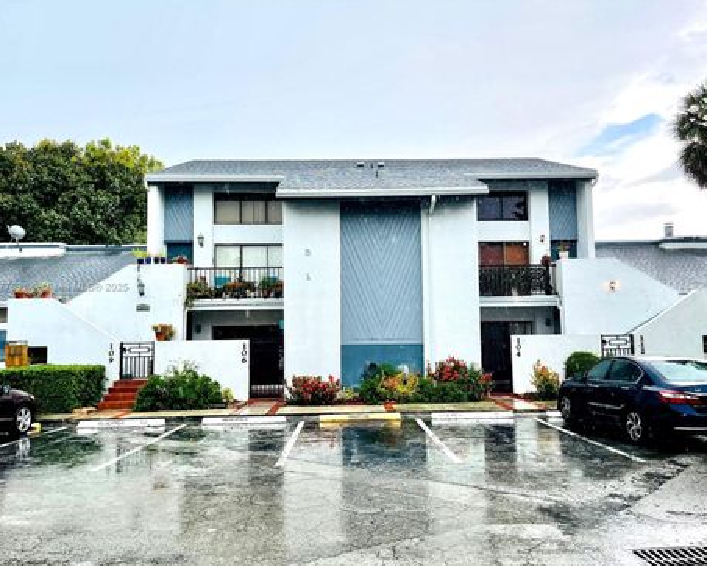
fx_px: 586
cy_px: 288
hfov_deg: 62.2
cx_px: 362
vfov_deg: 51.6
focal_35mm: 28
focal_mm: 5.1
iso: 50
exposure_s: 1/824
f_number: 1.6
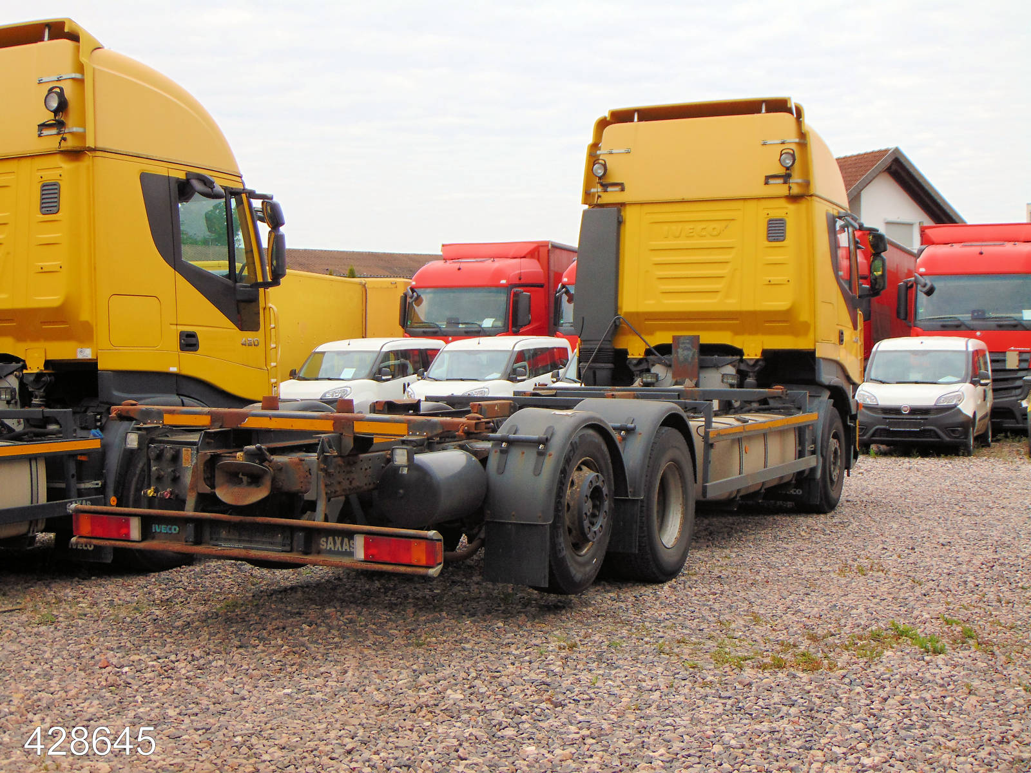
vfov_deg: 29.1
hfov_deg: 38.2
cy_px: 386
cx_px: 516
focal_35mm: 50
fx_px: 1489
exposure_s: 1/250
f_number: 3.5
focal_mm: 9
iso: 80
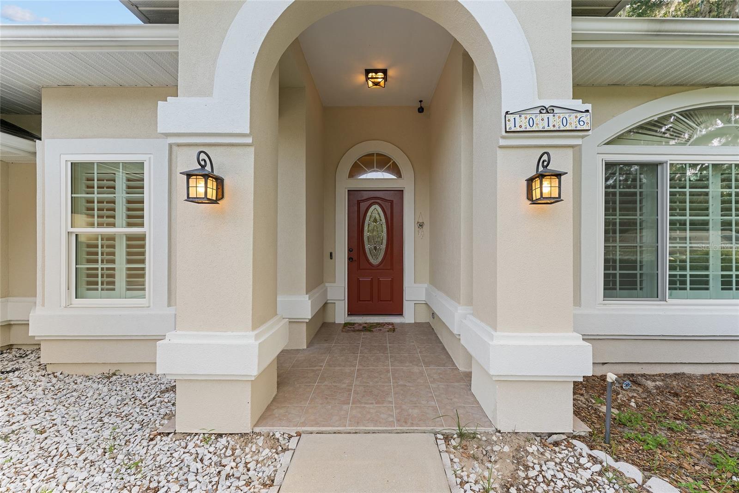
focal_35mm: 14
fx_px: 287
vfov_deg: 81.2
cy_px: 246
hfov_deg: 104.3
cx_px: 370
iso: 320
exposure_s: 1/100
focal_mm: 14
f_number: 7.1
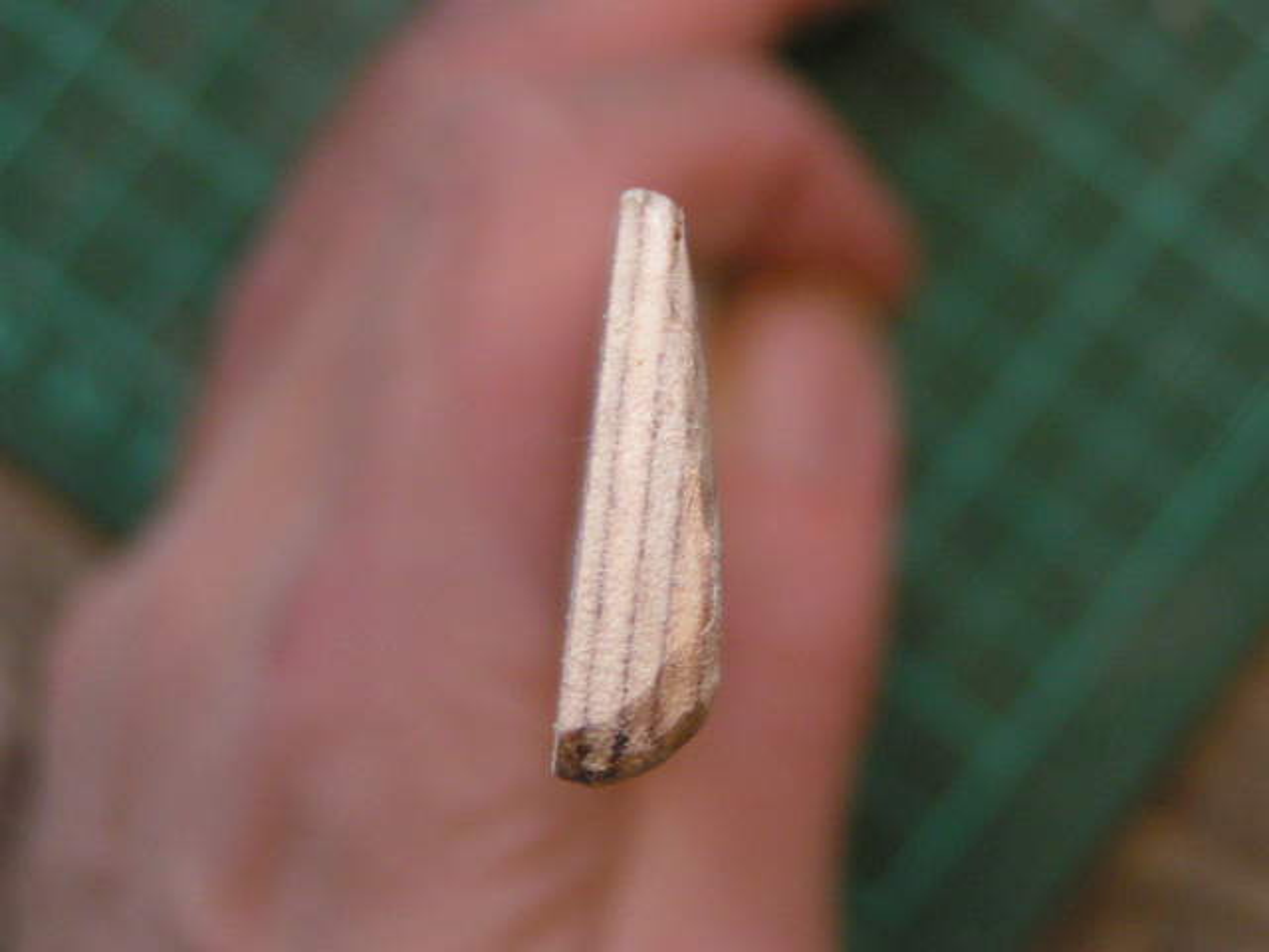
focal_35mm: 99
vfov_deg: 14.9
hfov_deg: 19.8
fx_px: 3629
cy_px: 476
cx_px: 634
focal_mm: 15.2
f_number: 3.5
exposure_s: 1/100
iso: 200
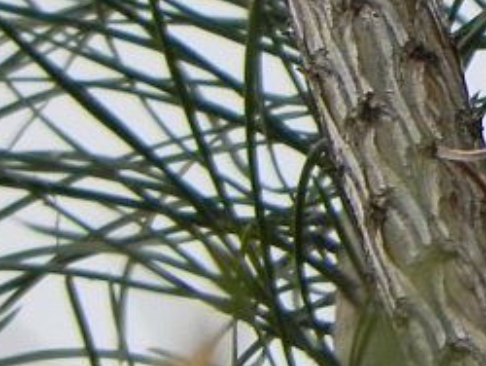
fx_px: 38984
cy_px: 243
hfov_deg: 0.7
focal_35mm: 2774
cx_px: 717
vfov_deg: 0.5
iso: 160
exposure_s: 1/329
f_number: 5.6
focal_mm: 120
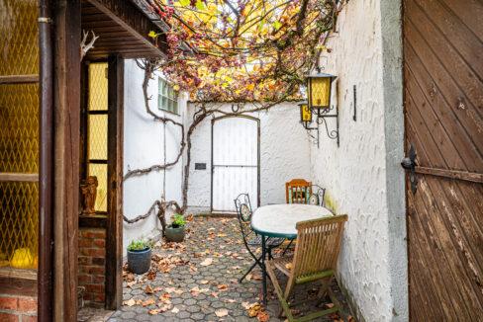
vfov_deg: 60.8
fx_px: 275
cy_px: 161
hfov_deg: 82.5
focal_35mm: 20
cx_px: 242
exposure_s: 1/30
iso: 200
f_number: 9
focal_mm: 20.5
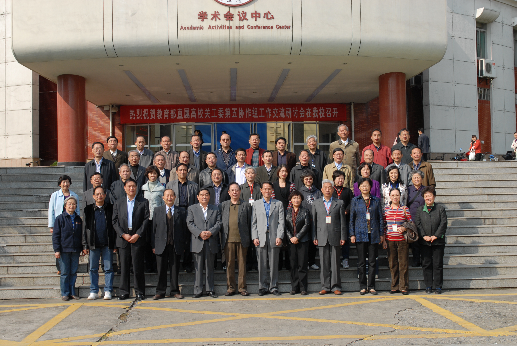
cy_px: 173
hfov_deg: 41.1
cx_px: 258
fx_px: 690
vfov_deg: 28.2
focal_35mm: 48
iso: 200
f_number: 8
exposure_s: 1/320
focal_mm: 32
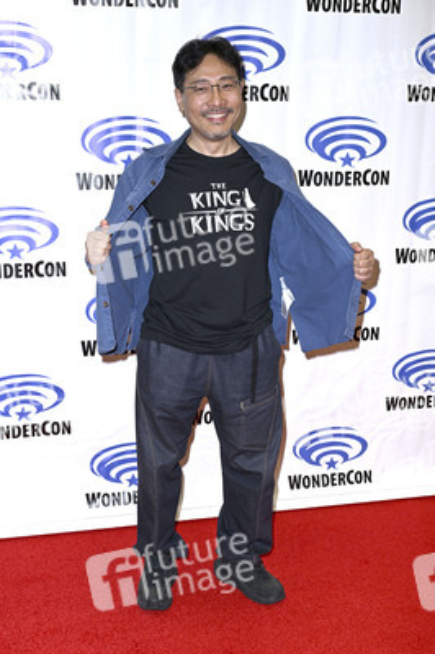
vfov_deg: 44.5
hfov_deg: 30.5
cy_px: 327
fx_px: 799
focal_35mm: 44
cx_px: 218
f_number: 5.6
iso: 800
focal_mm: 44
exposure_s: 1/250
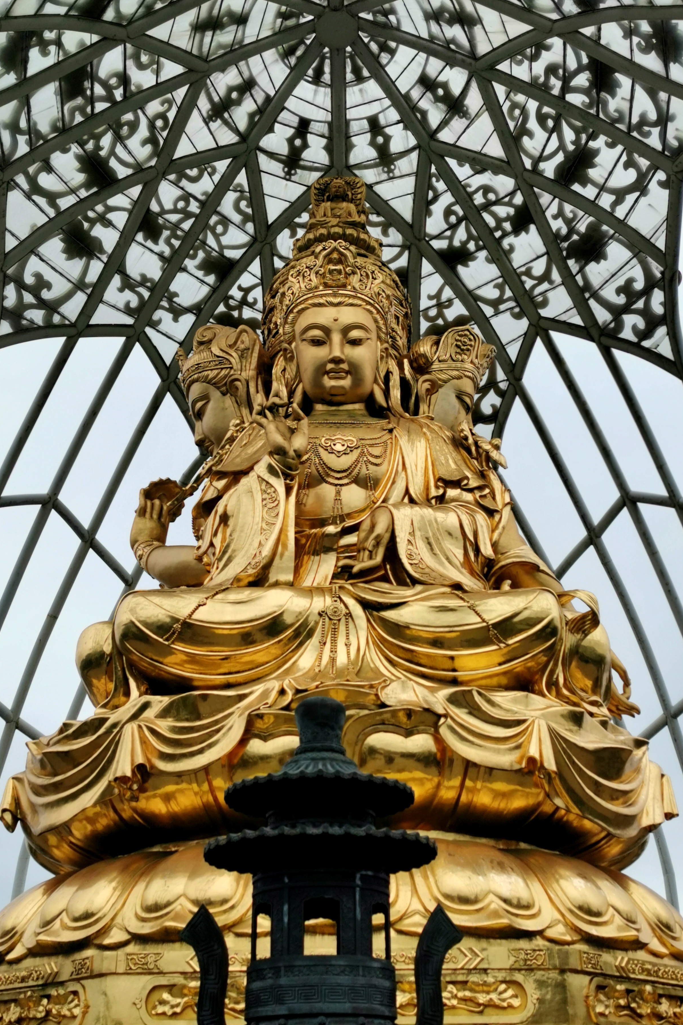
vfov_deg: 49.6
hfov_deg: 34.2
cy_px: 509
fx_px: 1110
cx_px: 347
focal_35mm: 39
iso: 50
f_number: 1.6
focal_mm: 5.56
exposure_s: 1/2915
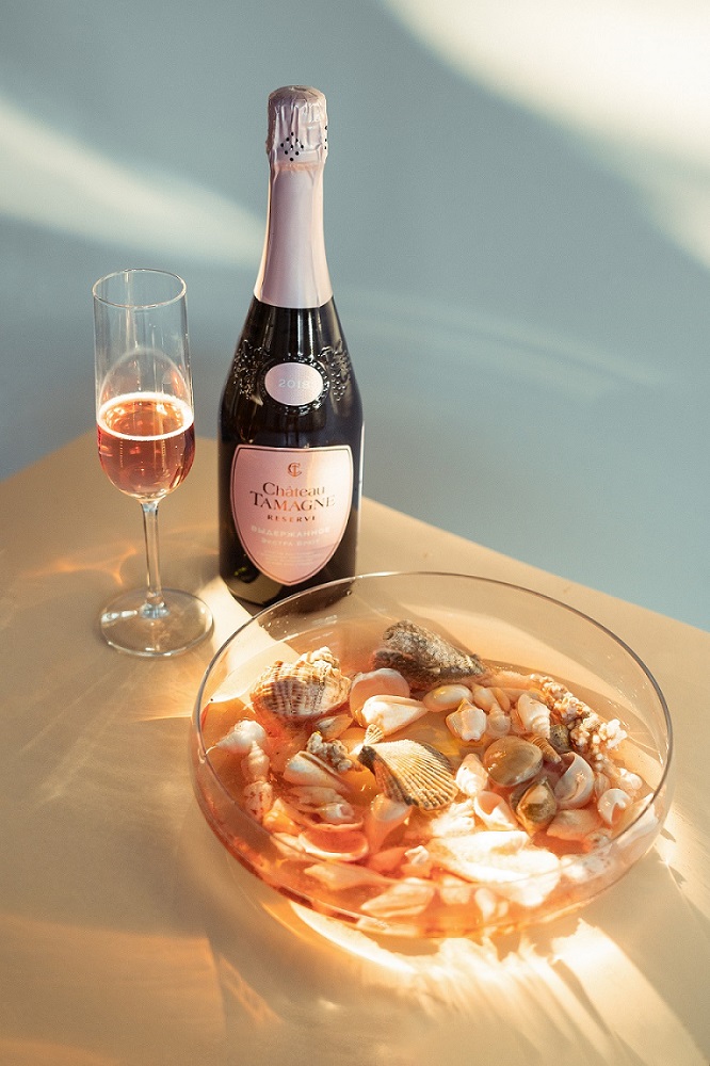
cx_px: 355
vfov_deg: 39.6
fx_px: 1480
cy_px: 533
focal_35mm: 50
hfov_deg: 27.0
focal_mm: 50
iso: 500
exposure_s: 1/400
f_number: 2.8
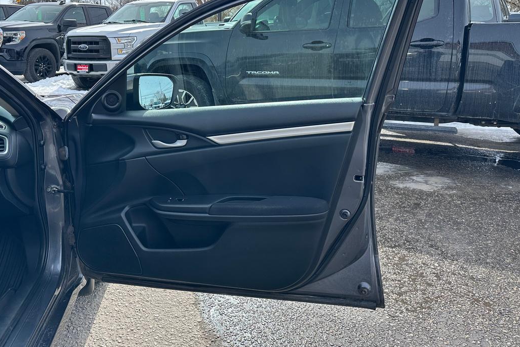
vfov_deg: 41.7
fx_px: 448
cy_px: 112
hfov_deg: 59.6
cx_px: 199
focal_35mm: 31
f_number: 1.78
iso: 80
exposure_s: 1/2155
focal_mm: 6.86
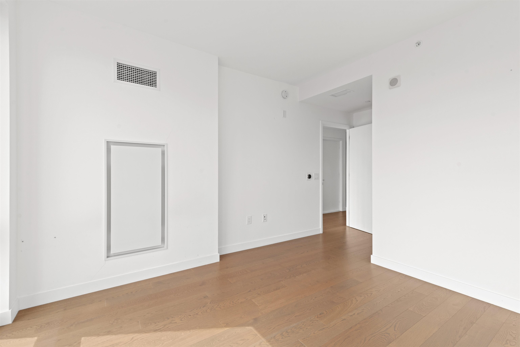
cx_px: 260
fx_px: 231
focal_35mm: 16
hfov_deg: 96.7
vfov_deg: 73.8
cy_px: 174
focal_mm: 16
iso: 400
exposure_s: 1/160
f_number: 8
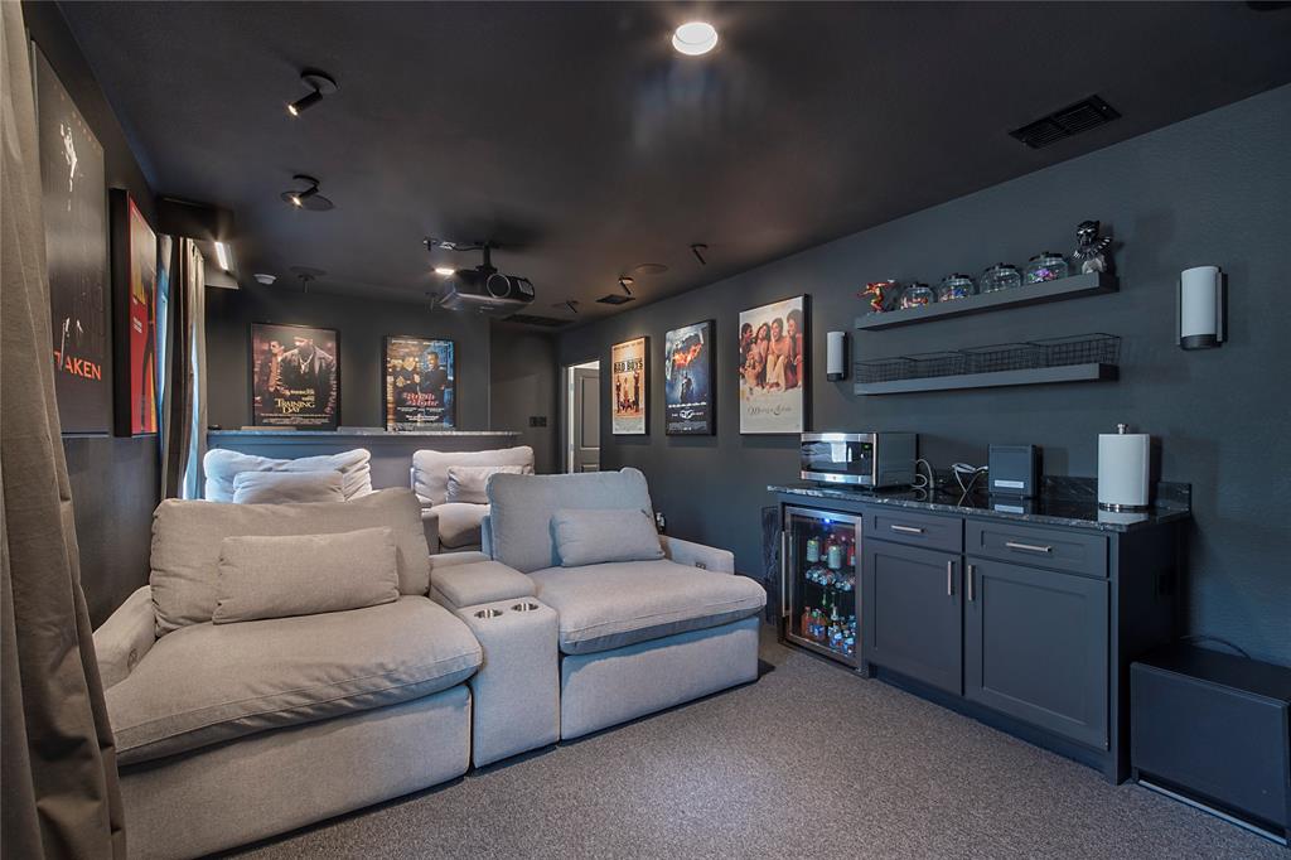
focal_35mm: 15
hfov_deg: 100.4
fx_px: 538
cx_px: 646
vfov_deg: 77.3
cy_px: 430
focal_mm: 10
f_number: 11
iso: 100
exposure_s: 4
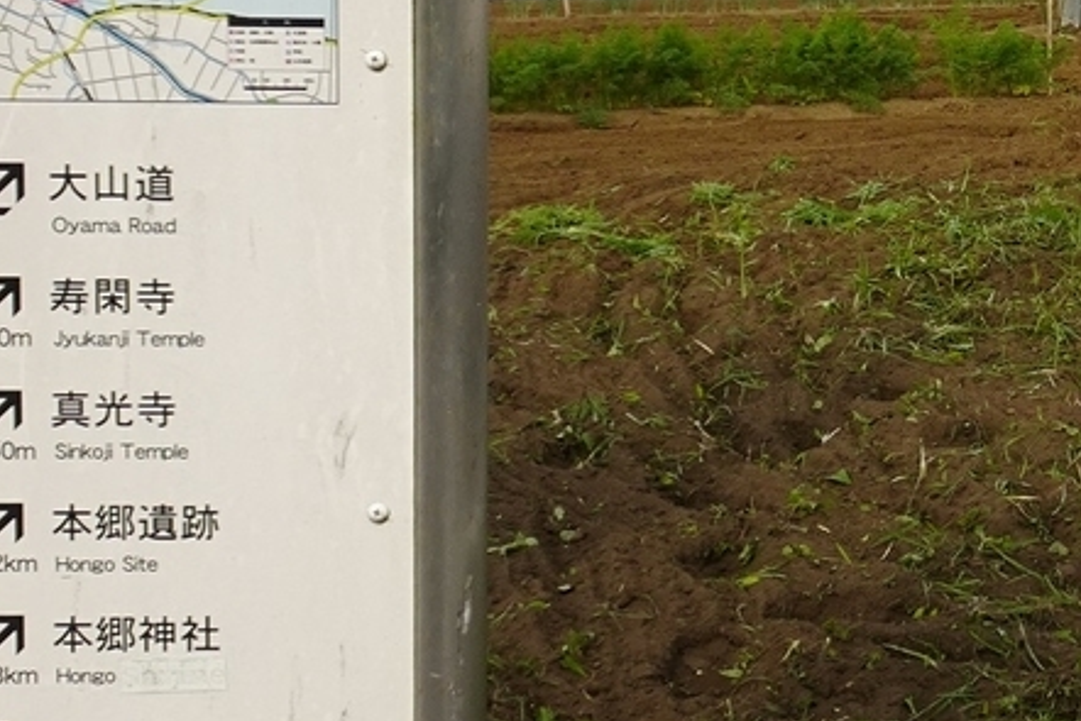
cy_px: 103
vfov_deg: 14.2
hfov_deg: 20.0
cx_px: 1277
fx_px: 2883
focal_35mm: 96
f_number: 4
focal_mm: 5.74
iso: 80
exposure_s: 1/400
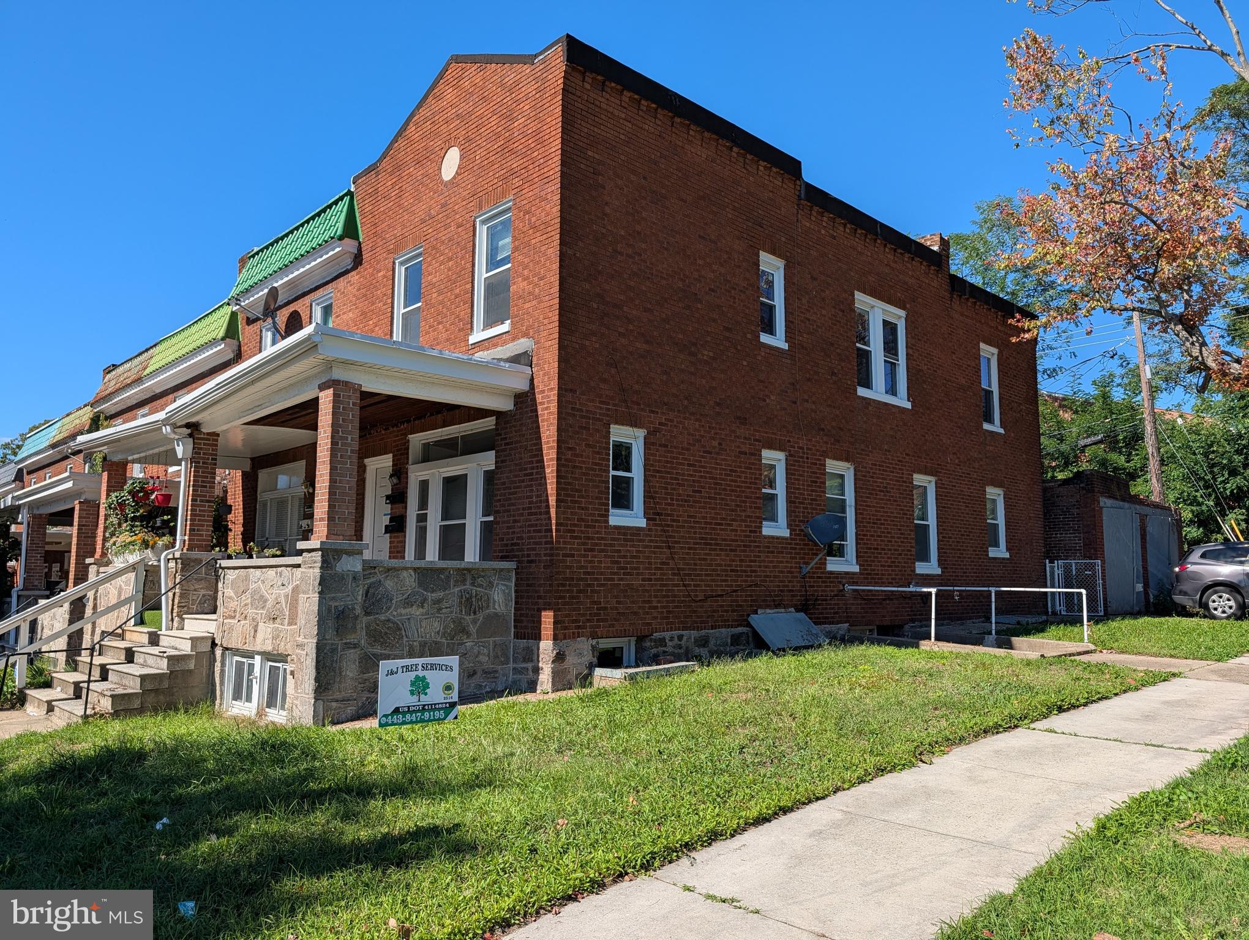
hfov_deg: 71.5
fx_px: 867
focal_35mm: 24
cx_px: 624
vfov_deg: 56.9
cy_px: 470
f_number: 1.68
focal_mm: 6.9
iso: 21
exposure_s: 1/1314
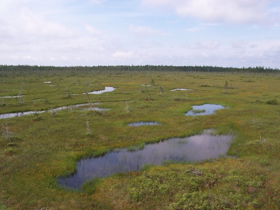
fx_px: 299
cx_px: 140
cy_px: 105
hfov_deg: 50.1
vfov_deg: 38.7
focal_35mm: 37
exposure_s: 1/350
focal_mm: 5.6
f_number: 5.6
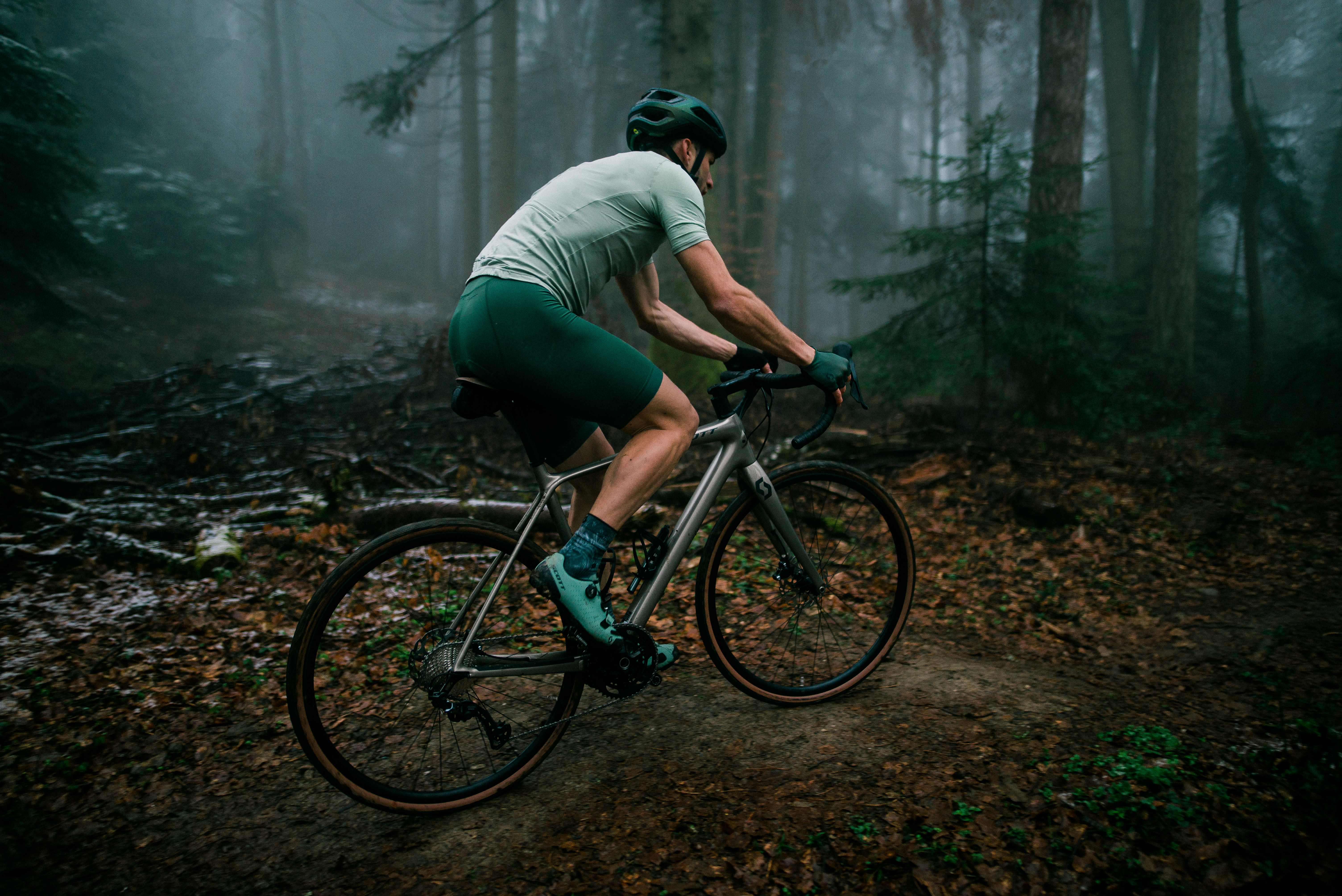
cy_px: 448
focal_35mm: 24
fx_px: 895
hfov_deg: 73.7
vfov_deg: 53.2
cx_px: 671
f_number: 1.4
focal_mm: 24
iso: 100
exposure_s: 1/400
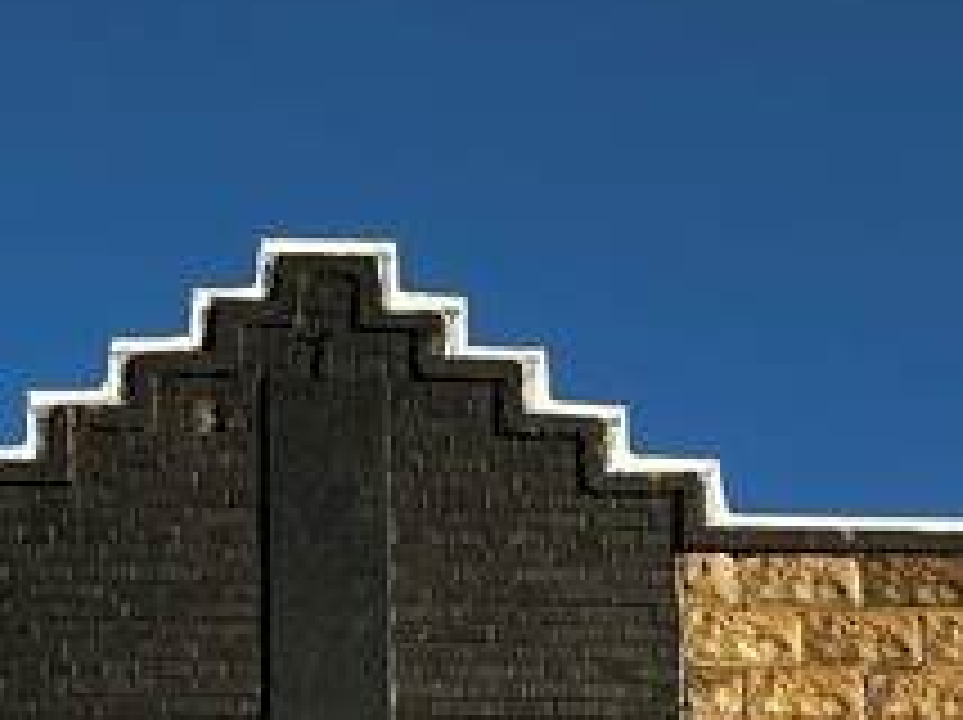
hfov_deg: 28.7
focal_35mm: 67
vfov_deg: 15.2
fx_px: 1862
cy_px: 1624
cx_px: 288
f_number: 2.2
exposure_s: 1/487
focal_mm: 2.22
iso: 40
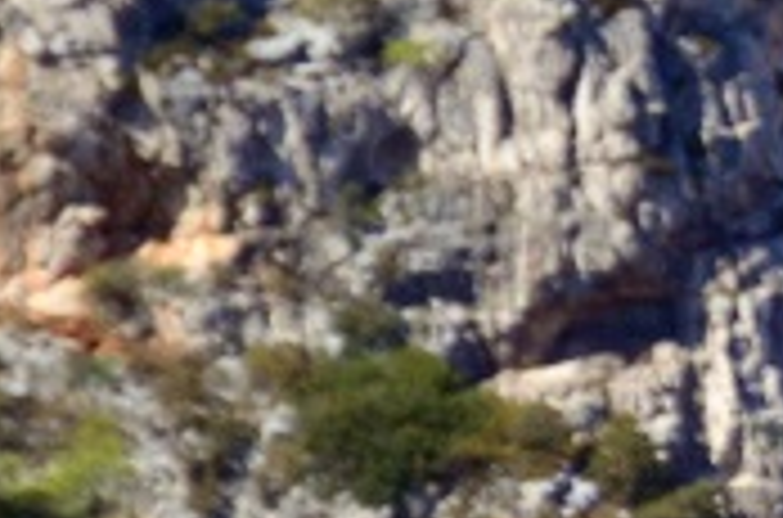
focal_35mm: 2578
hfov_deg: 0.8
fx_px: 55919
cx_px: 2009
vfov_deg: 0.5
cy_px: 583
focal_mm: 300
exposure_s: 1/2000
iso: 640
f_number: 5.6
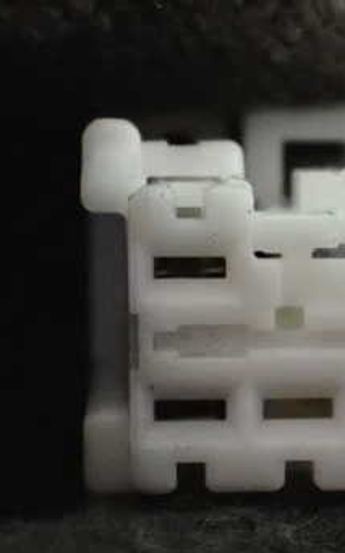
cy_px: 287
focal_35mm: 125
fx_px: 1881
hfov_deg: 10.4
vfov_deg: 16.7
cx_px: 342
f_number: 3.8
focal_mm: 11.88
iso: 5000
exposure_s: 1/60
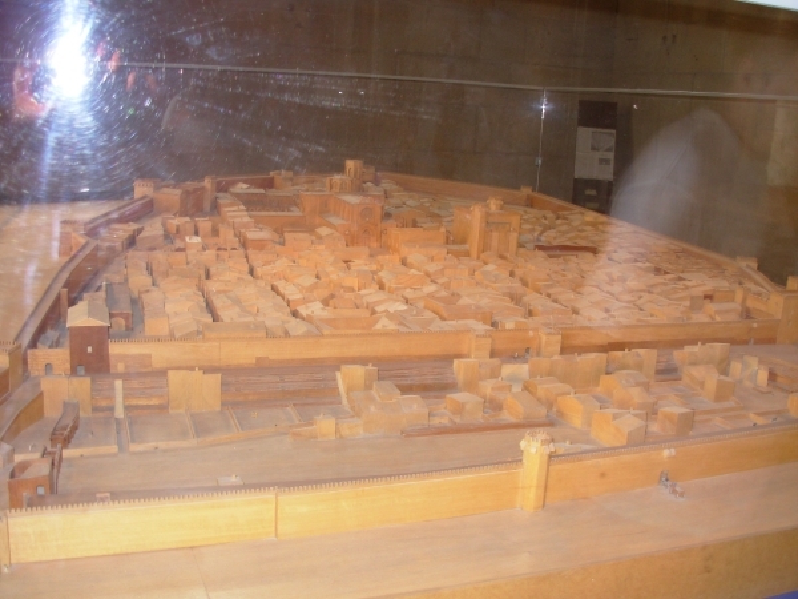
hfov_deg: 49.0
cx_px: 399
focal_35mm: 38
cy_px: 300
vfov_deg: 37.7
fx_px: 876
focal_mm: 6.3
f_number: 2.9
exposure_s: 1/32
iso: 50
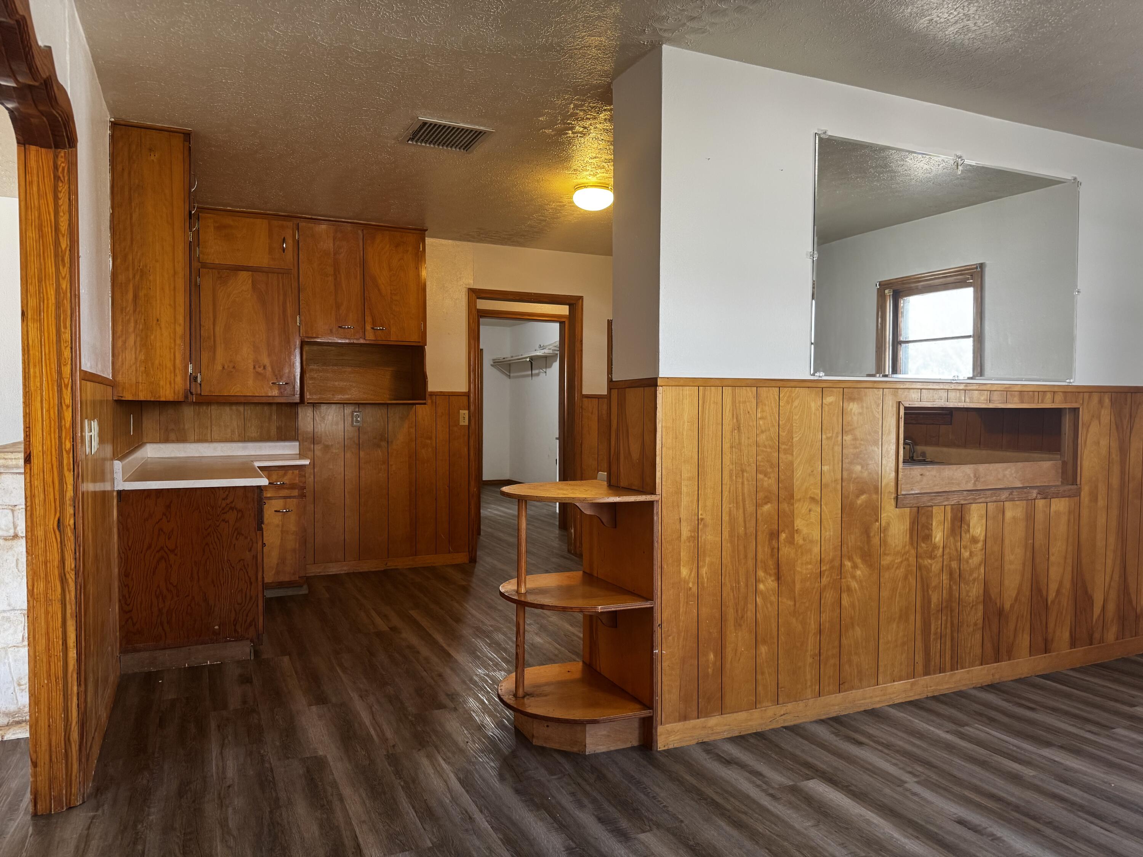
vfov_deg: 56.8
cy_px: 428
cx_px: 572
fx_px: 792
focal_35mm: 24
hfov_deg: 71.6
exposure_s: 1/120
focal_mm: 6.76
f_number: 1.78
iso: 200
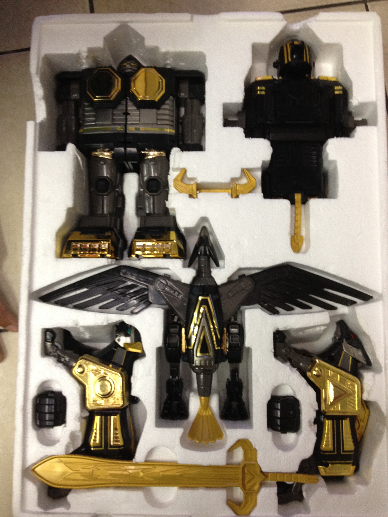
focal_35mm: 35
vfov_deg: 52.6
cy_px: 258
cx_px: 194
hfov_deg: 40.7
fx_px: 523
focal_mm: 4.28
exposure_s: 1/20
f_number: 2.4
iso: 125
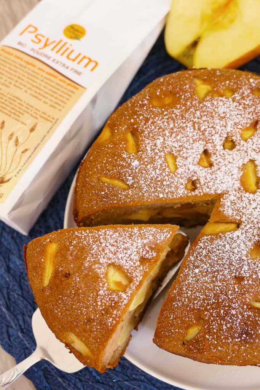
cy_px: 195
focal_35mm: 45
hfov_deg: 29.9
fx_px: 487
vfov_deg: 43.6
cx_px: 130
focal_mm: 16.4
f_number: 2.8
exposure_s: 1/100
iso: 200
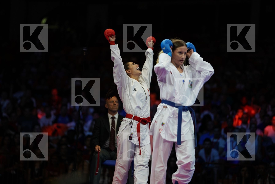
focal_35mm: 200
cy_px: 92
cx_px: 138
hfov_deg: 10.3
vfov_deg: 6.9
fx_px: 1528
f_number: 2.8
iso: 1000
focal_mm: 200
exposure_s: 1/1000
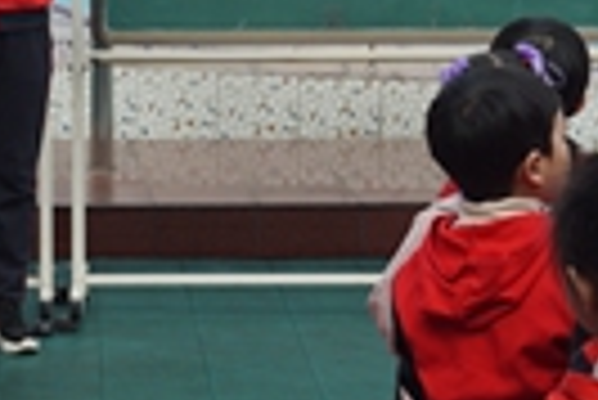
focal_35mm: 194
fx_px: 3233
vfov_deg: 7.1
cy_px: 173
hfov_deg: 10.5
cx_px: 72
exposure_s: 1/200
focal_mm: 27
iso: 100
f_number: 5.6
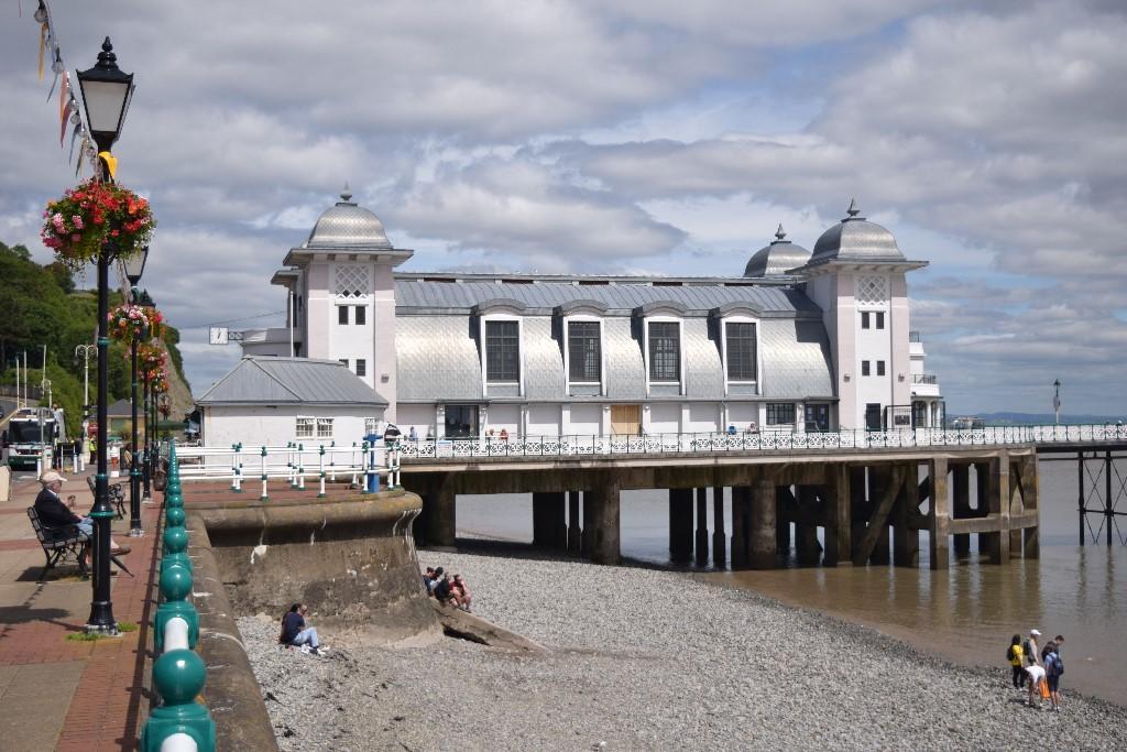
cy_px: 376
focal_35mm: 46
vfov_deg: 29.0
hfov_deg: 42.3
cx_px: 564
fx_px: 1456
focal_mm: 31
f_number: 4.2
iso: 200
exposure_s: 1/3200
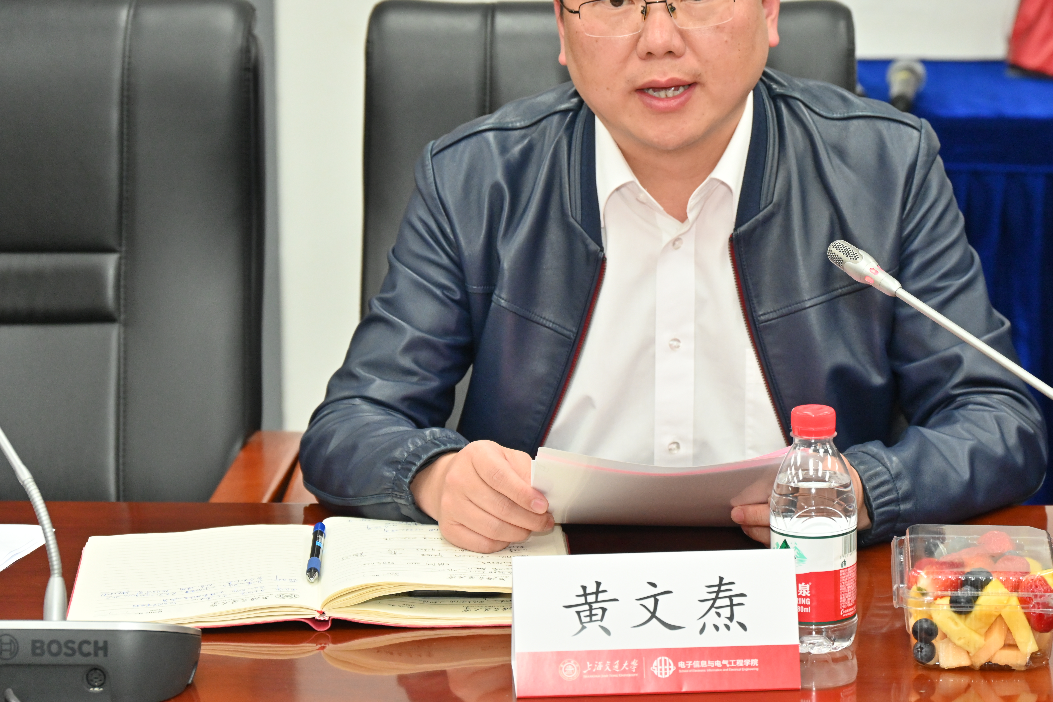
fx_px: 3510
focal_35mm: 120
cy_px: 266
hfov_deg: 17.0
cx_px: 679
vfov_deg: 11.4
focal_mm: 92
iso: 2000
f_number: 6.3
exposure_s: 1/200
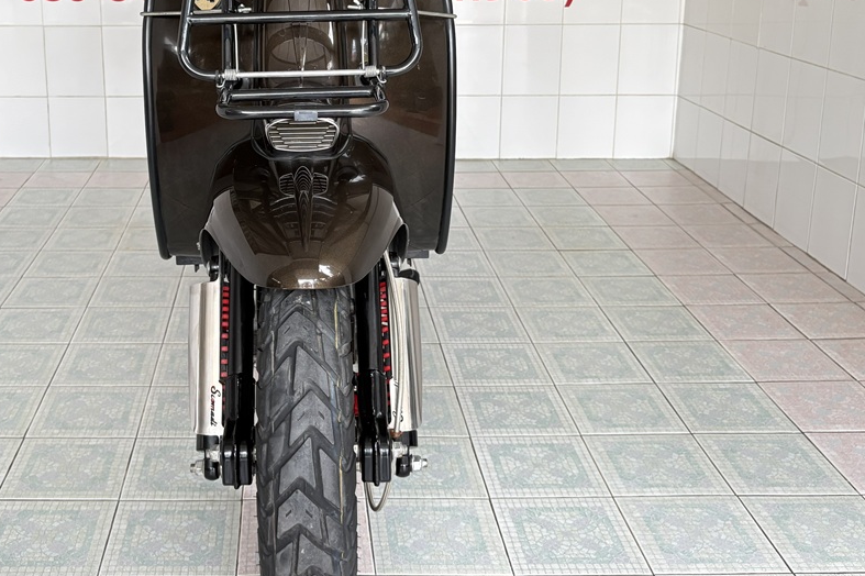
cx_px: 302
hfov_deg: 44.0
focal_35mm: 44
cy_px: 124
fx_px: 1057
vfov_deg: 29.8
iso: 125
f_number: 1.6
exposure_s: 1/97
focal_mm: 5.96
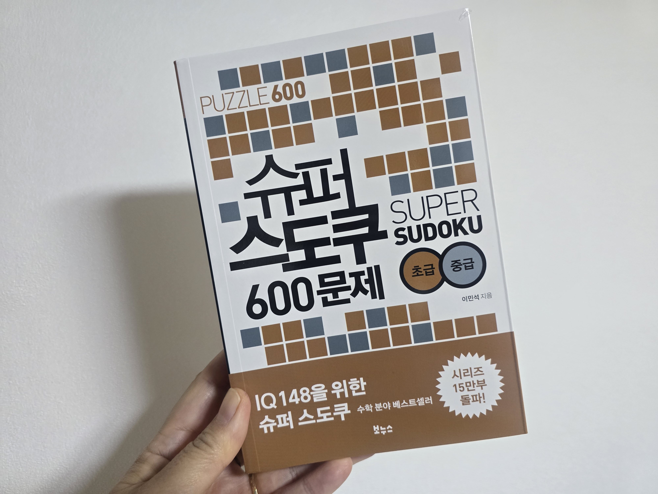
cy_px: 247
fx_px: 437
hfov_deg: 73.9
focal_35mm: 23
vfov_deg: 58.9
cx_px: 329
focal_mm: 6.3
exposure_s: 1/120
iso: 400
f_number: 1.7
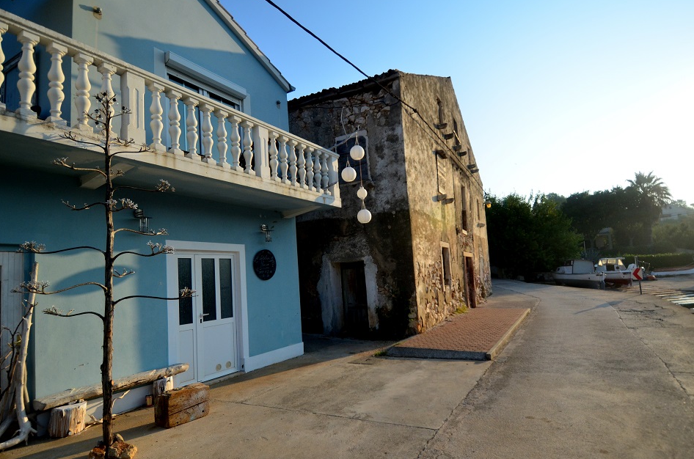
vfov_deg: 64.3
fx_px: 365
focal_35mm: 19
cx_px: 360
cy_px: 234
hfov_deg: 87.0
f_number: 4
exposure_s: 1/3200
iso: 400
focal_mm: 12
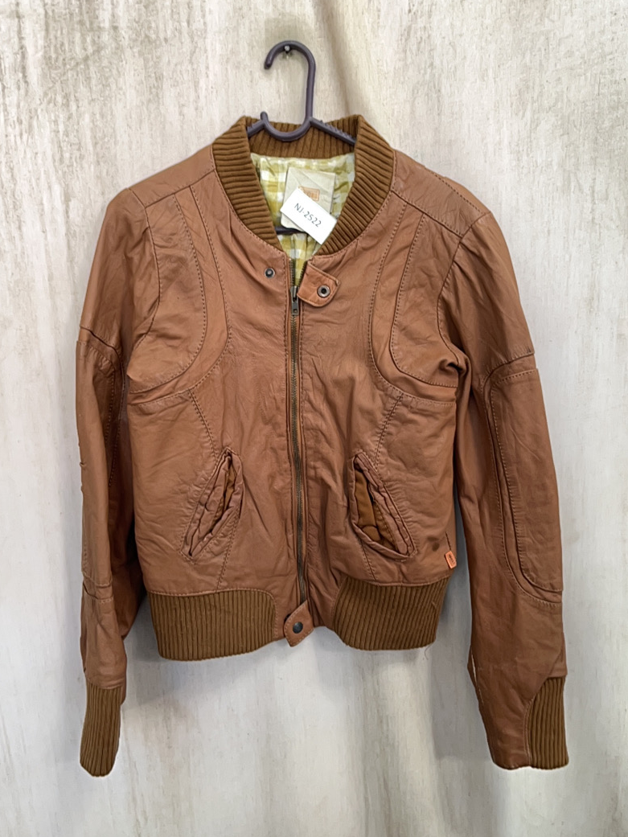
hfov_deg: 49.8
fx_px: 677
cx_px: 314
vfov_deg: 63.4
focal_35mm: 28
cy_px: 406
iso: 40
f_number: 1.6
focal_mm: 5.1
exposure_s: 1/60
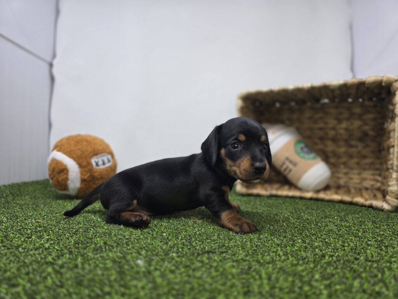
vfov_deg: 58.9
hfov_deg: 73.9
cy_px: 150
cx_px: 199
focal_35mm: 23
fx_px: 264
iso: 50
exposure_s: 1/120
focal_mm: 6.3
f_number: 1.7
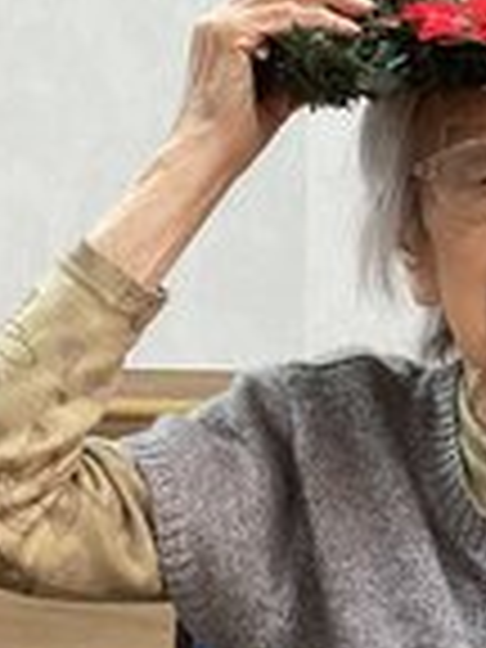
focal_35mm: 97
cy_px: 252
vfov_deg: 20.2
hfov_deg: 14.7
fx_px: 1816
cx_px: 594
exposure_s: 1/60
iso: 160
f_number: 2.4
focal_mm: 3.3
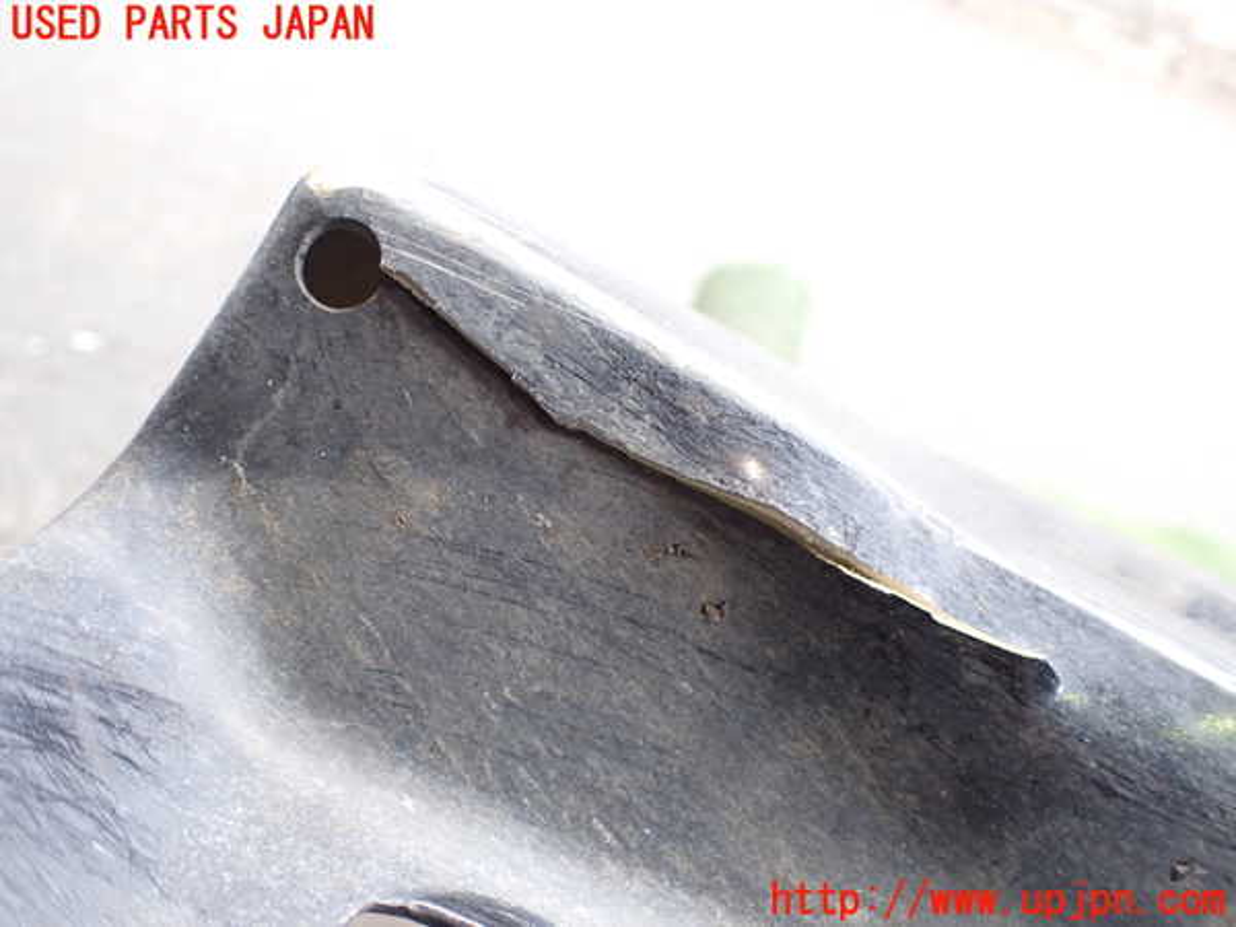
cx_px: 618
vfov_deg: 46.8
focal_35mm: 30
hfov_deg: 60.0
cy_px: 464
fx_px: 1071
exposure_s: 1/125
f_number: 2.3
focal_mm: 5.4
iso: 500
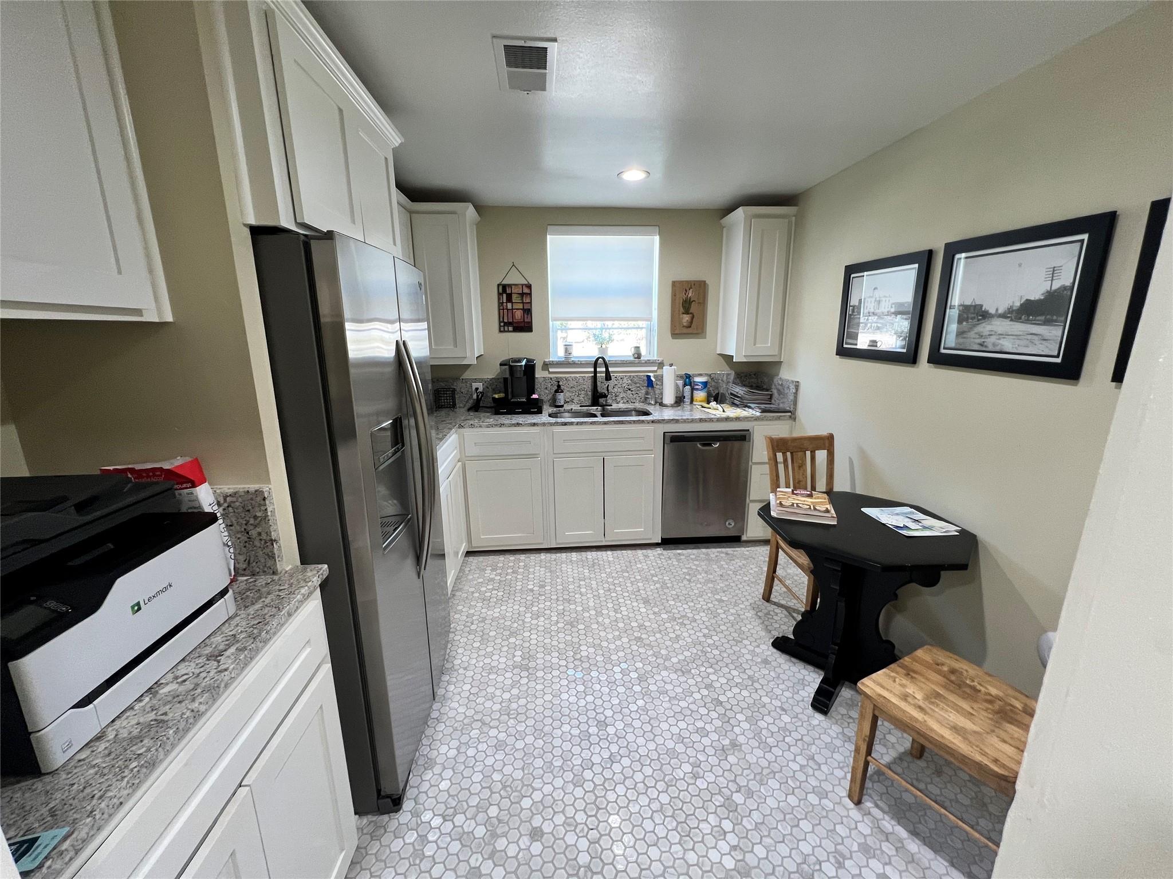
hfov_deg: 106.2
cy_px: 440
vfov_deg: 89.9
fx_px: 441
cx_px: 586
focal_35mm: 13
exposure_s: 1/60
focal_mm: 1.57
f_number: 1.8
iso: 160
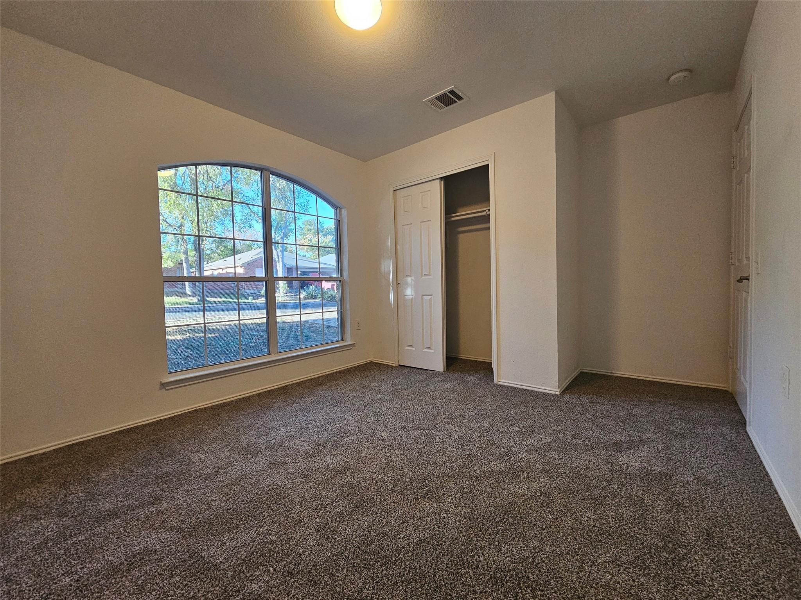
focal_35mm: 13
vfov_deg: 89.9
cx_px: 400
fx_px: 301
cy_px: 300
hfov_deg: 106.2
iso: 320
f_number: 2.2
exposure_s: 1/60
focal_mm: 2.2
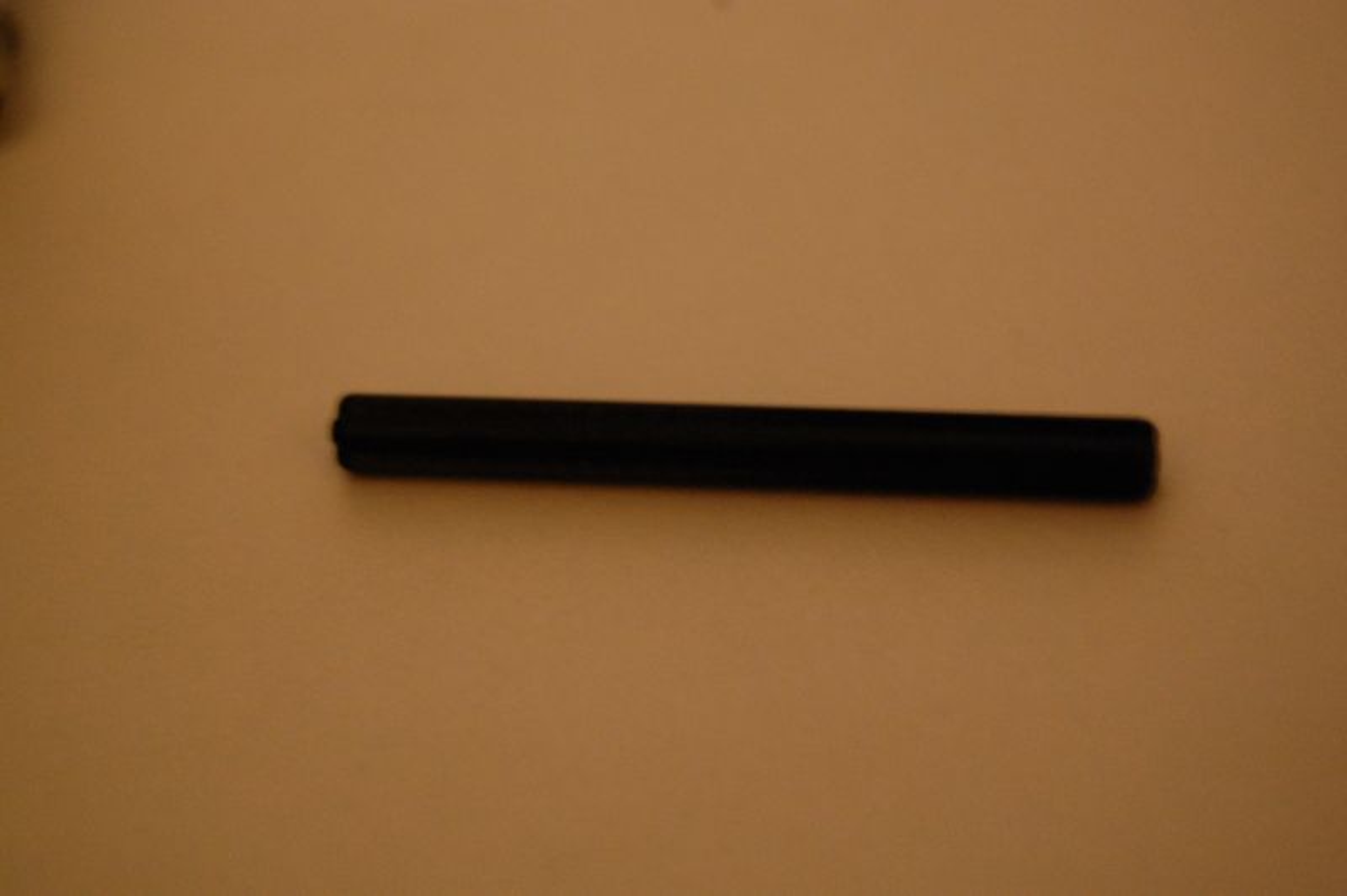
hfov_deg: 24.6
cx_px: 674
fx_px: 3084
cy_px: 448
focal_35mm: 82
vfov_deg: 16.5
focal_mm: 55
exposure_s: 1/5
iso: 1600
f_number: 5.6
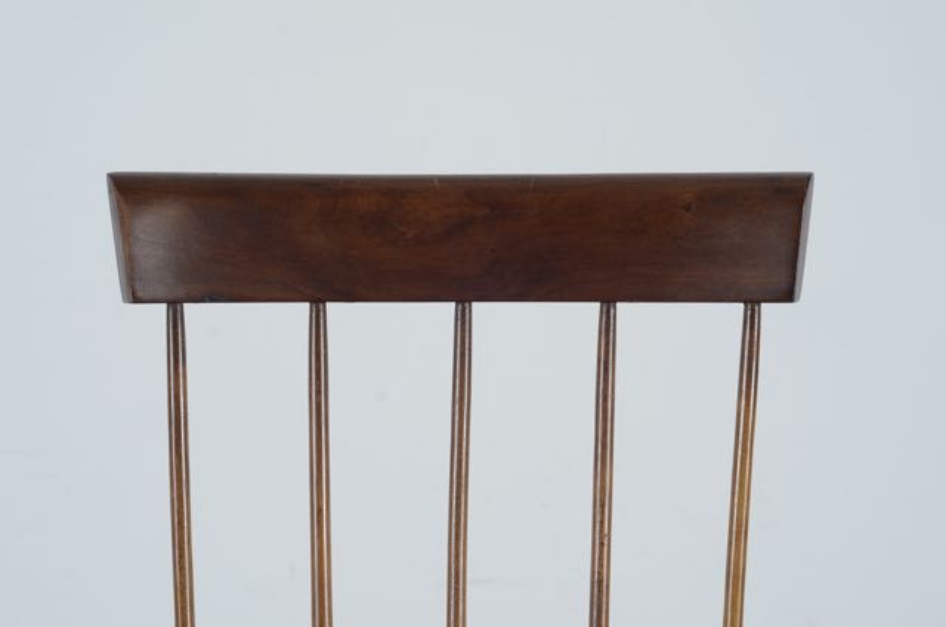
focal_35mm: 75
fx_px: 1967
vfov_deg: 18.1
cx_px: 473
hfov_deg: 27.0
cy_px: 314
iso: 100
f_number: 7.1
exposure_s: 1/125
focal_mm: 50
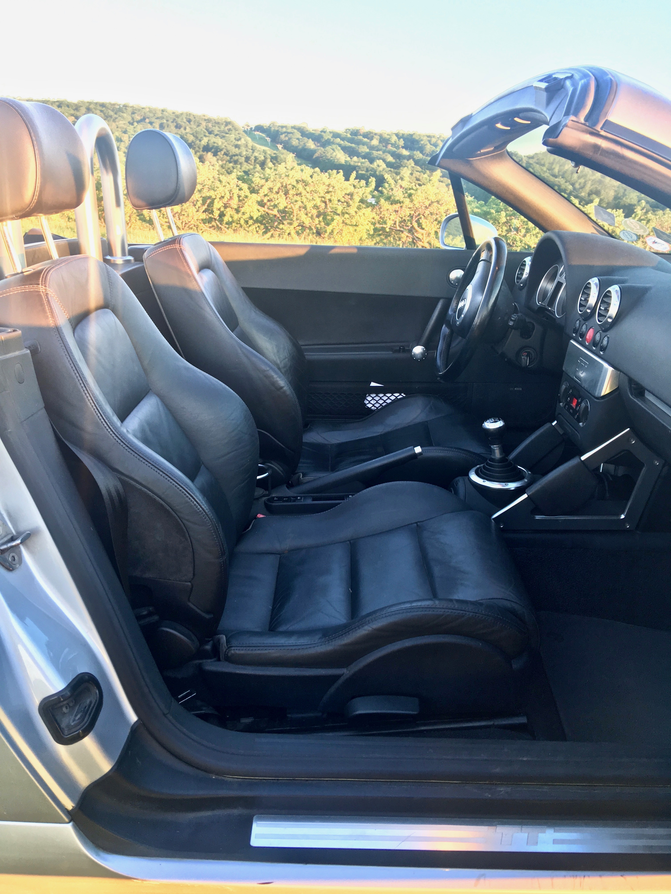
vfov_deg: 61.7
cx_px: 336
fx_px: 750
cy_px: 447
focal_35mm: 29
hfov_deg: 48.2
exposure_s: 1/30
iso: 32
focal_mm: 4.15
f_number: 2.2
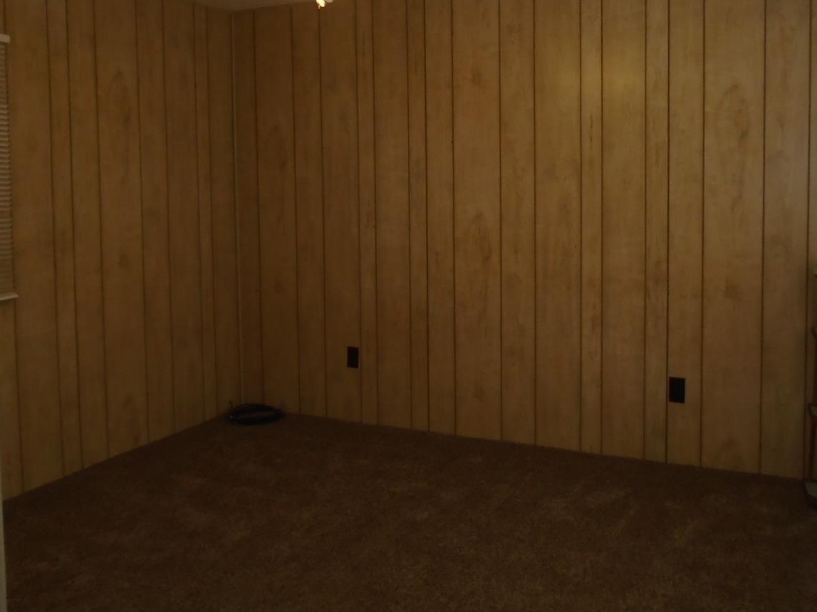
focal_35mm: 34
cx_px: 462
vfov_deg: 41.5
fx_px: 802
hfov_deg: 53.8
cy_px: 227
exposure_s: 1/30
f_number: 3.2
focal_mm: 4.6
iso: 200
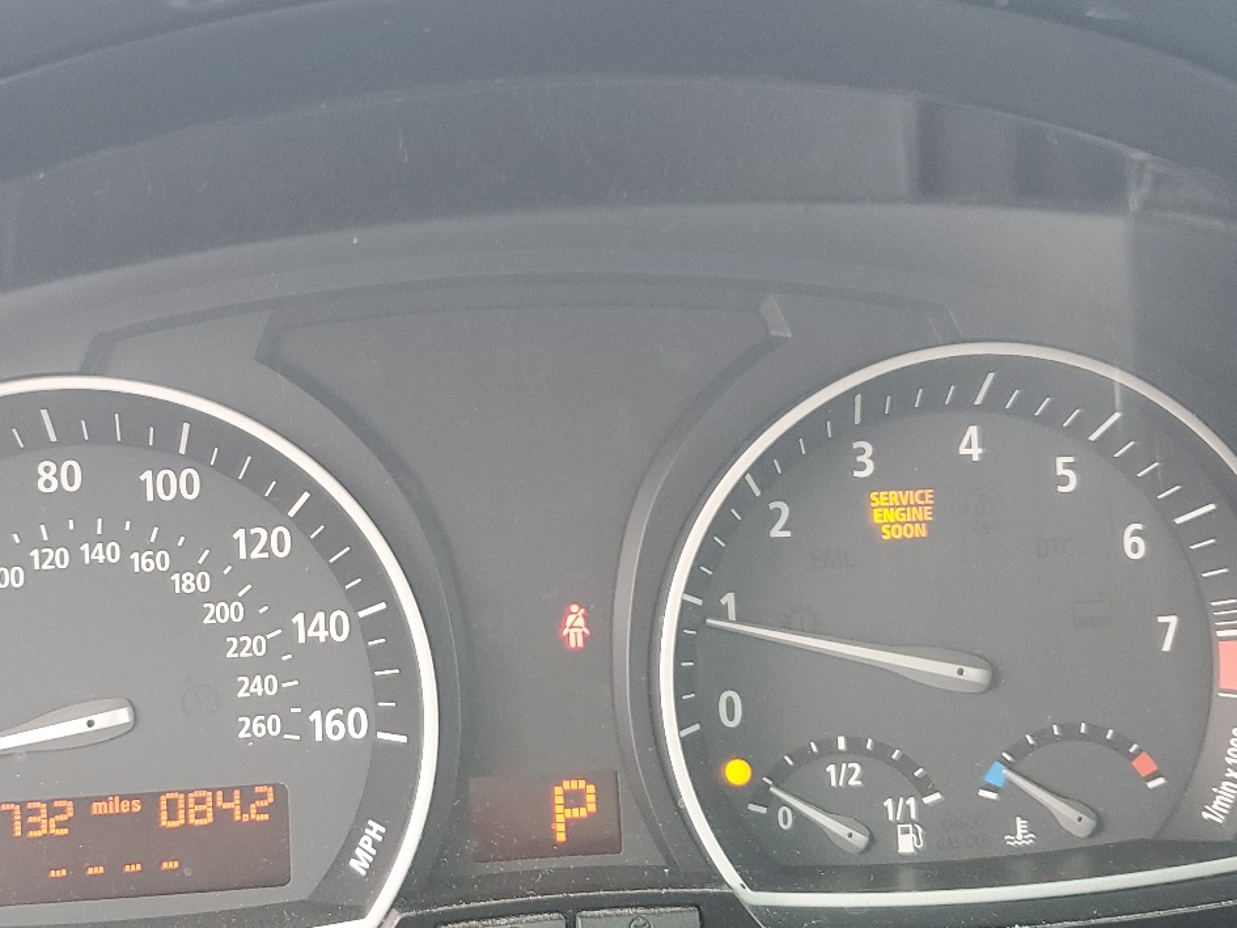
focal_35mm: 44
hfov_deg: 42.8
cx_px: 507
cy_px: 524
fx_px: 1573
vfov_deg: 32.8
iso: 93
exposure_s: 1/60.2
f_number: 1.5
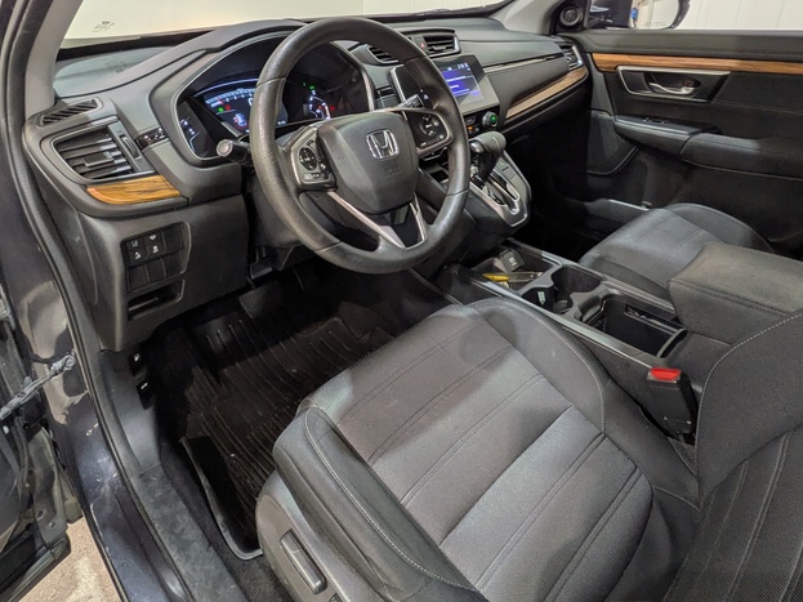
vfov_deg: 57.8
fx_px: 533
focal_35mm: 23
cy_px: 209
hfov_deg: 73.9
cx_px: 393
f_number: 2.2
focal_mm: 1.83
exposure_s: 1/33.3
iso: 60
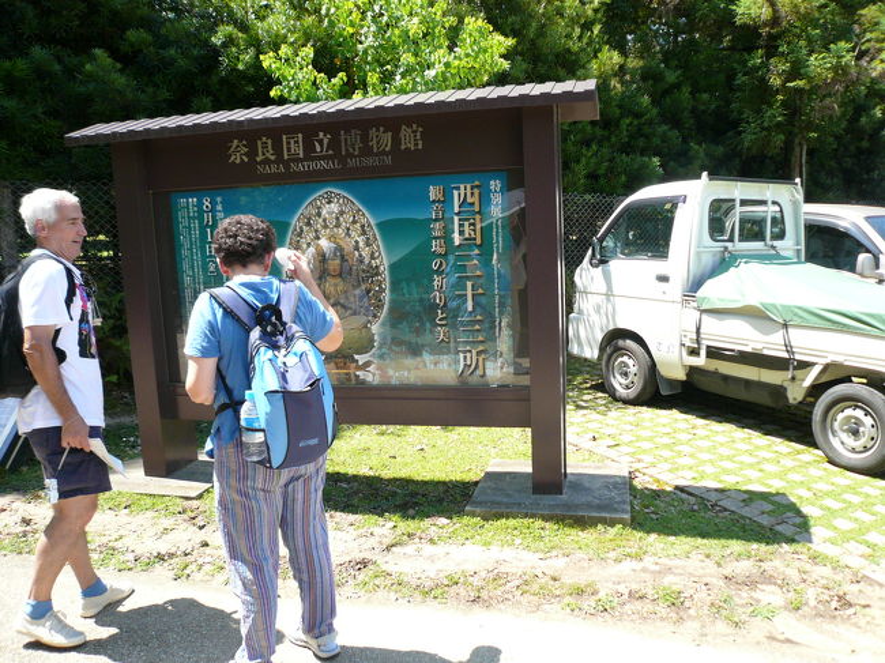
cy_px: 332
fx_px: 716
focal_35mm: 28
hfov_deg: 63.5
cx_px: 442
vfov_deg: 49.7
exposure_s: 1/320
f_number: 2.8
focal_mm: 4.6
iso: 100
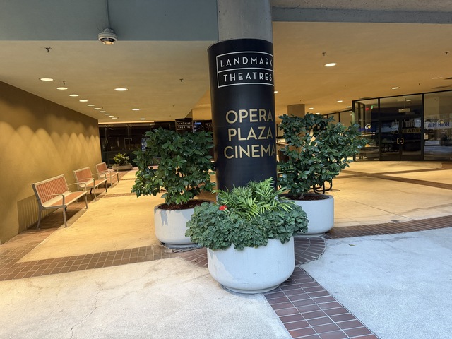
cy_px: 170
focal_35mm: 24
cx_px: 226
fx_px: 313
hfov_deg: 71.6
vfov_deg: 56.8
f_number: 1.78
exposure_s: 1/60
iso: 640
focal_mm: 6.76
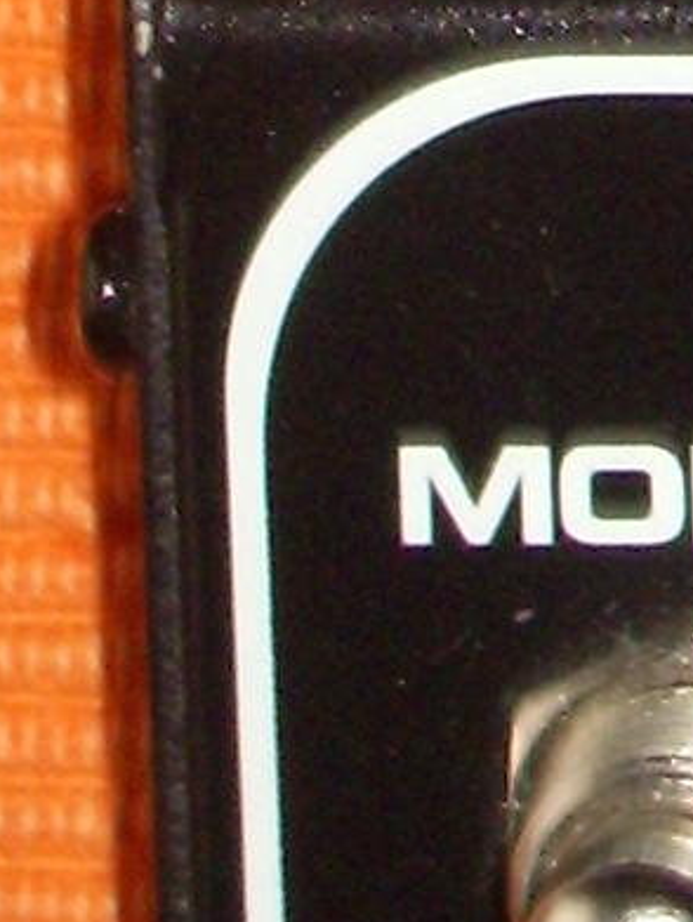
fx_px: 11886
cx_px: 2275
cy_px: -1580
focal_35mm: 446
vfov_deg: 4.3
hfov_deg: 3.3
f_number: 3.5
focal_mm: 10.2
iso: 160
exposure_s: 1/50
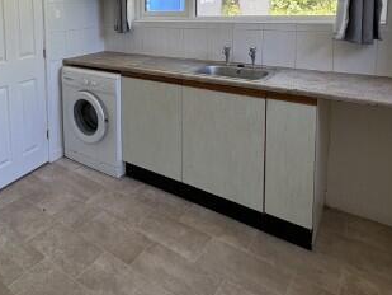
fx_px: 329
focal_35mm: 29
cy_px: 39
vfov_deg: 44.6
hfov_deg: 57.5
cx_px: 84
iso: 64
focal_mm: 2.22
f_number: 2.2
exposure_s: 1/143
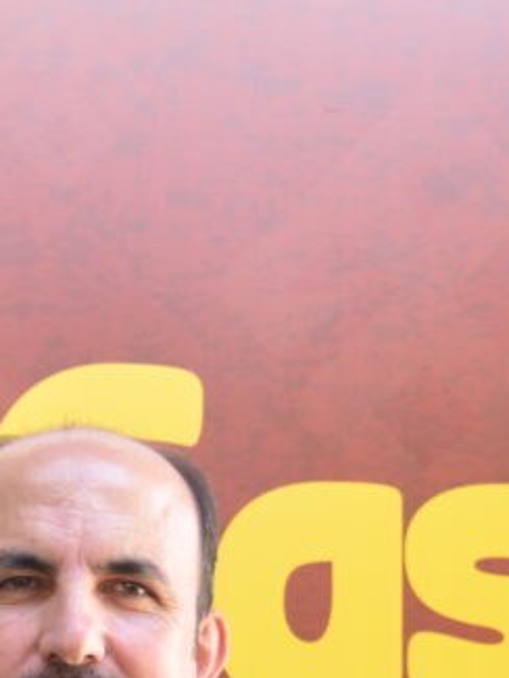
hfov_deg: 6.5
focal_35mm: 227
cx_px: 100
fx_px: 4448
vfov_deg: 8.6
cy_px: 847
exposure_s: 1/30
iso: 100
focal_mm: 40
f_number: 4
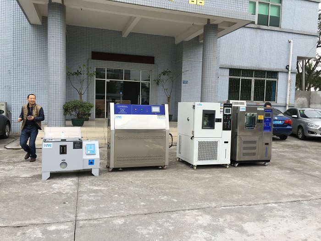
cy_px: 120
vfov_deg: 48.2
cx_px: 160
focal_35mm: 29
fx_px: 269
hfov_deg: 61.7
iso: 25
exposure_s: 1/541
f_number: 2.2
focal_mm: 4.15
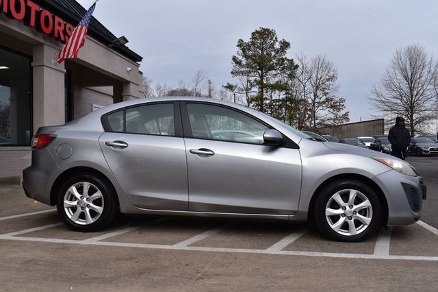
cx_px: 219
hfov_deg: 57.2
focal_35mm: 33
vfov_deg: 39.9
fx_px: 401
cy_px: 146
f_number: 11
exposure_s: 1/500
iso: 280
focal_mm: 22
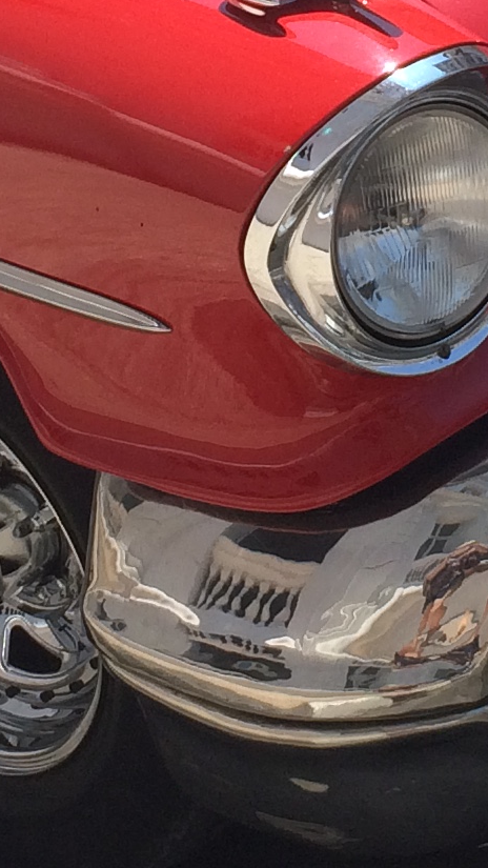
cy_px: 86
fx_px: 2876
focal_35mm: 125
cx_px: 326
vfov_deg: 16.9
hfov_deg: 9.7
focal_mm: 4.15
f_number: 2.2
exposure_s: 1/1866
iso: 32
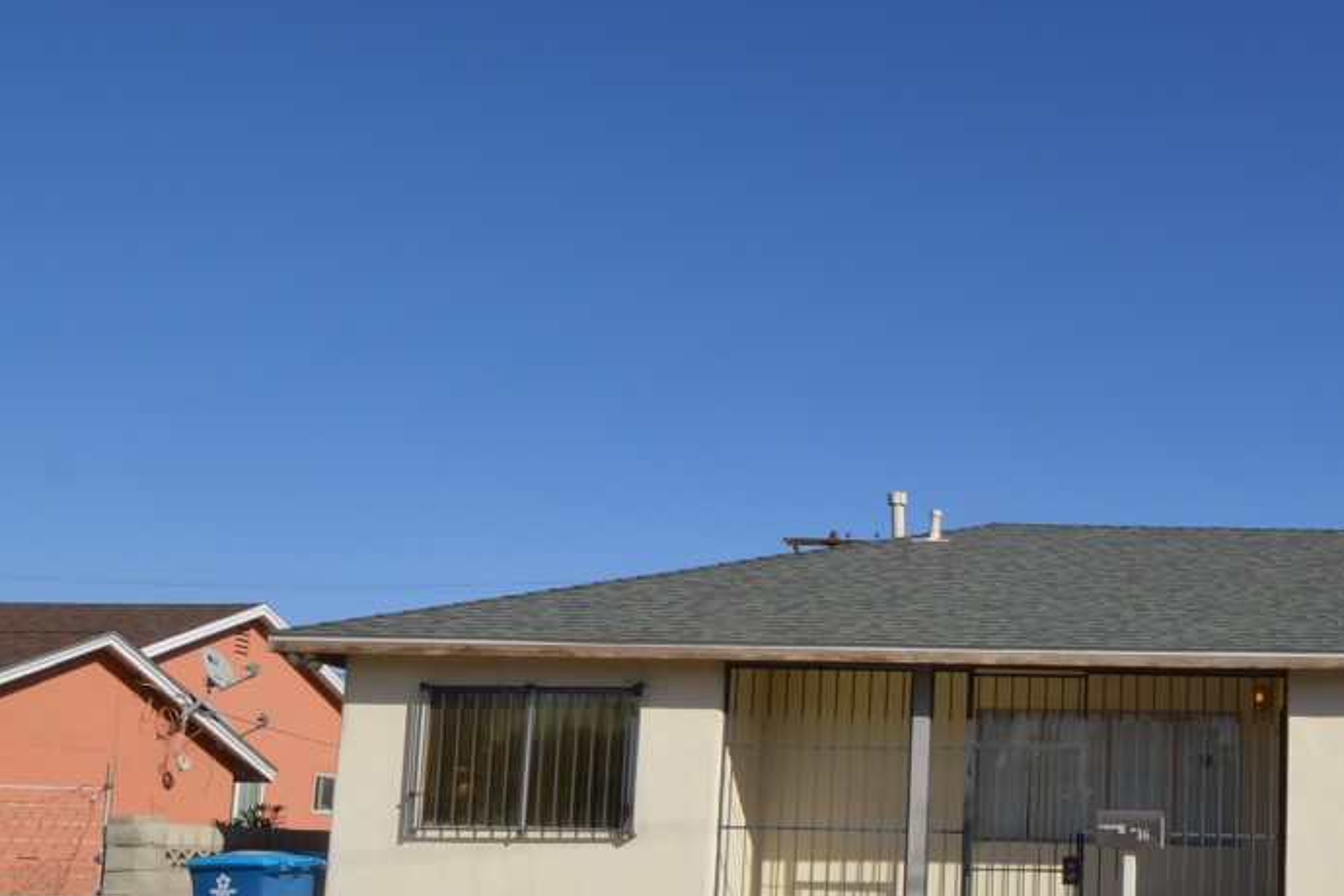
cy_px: 670
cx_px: 1206
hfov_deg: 43.7
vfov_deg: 32.3
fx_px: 1515
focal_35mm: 41
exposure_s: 1/200
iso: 100
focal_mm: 11.5
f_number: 13
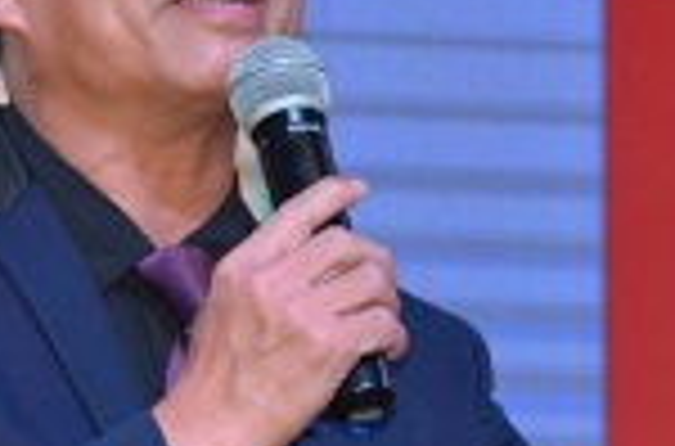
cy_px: 250
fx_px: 7003
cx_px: 297
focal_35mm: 375
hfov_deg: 5.5
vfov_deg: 3.6
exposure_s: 1/250
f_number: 5.6
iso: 1250
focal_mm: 75
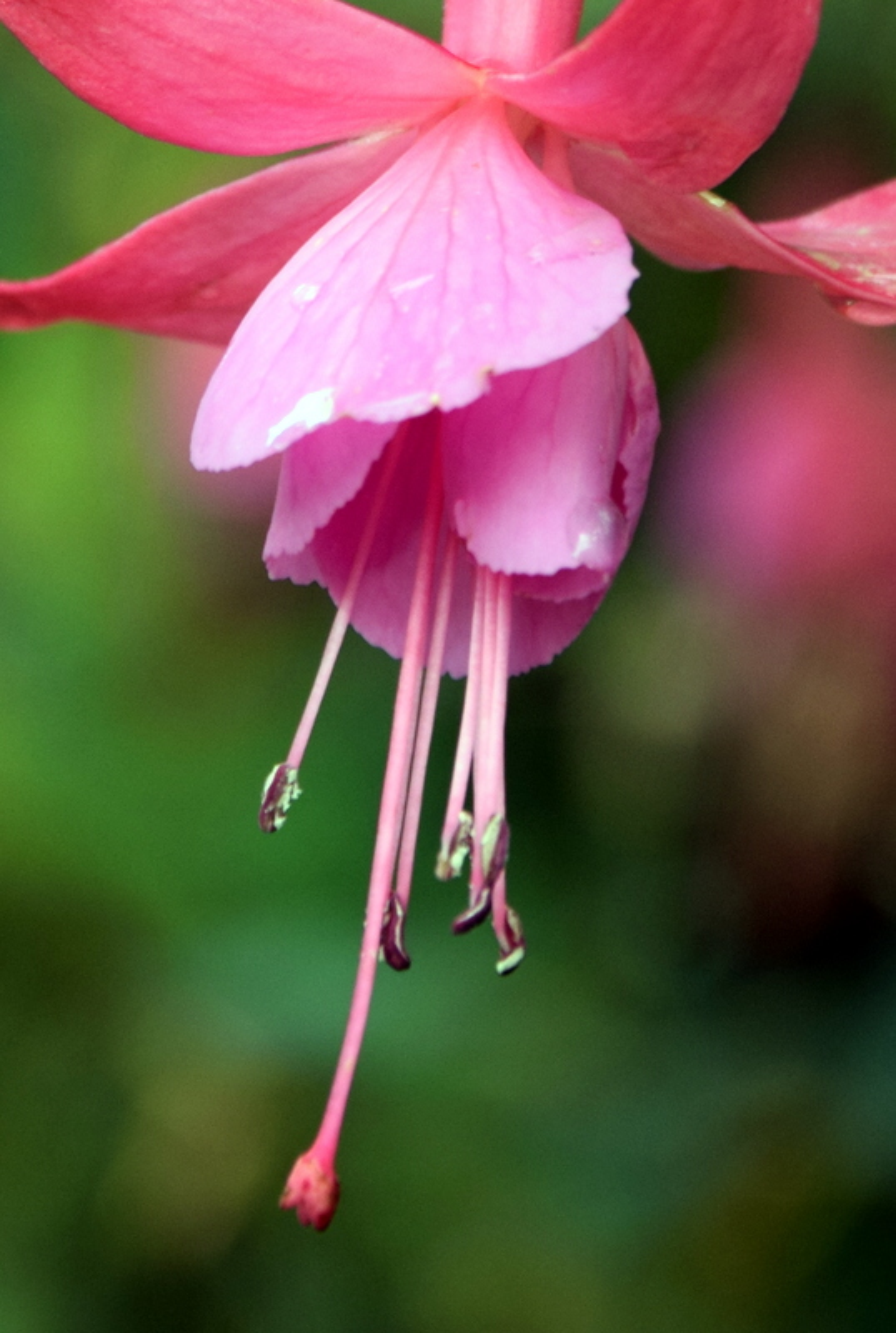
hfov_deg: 8.8
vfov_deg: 13.0
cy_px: 666
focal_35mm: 158
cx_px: 448
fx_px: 5844
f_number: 5.6
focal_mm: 105
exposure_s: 1/125
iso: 500
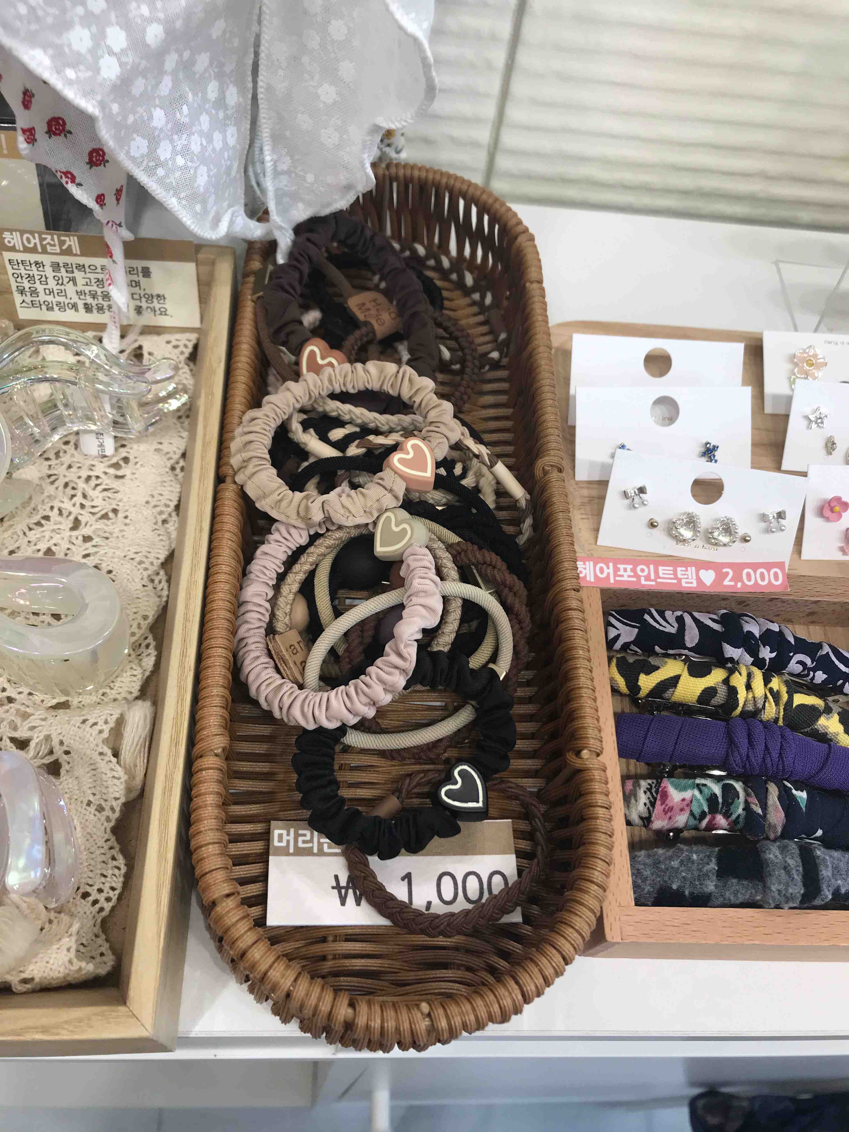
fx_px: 916
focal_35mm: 28
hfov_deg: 49.7
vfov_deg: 63.4
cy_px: 566
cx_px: 424
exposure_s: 1/120
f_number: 1.8
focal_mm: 3.99
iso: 32
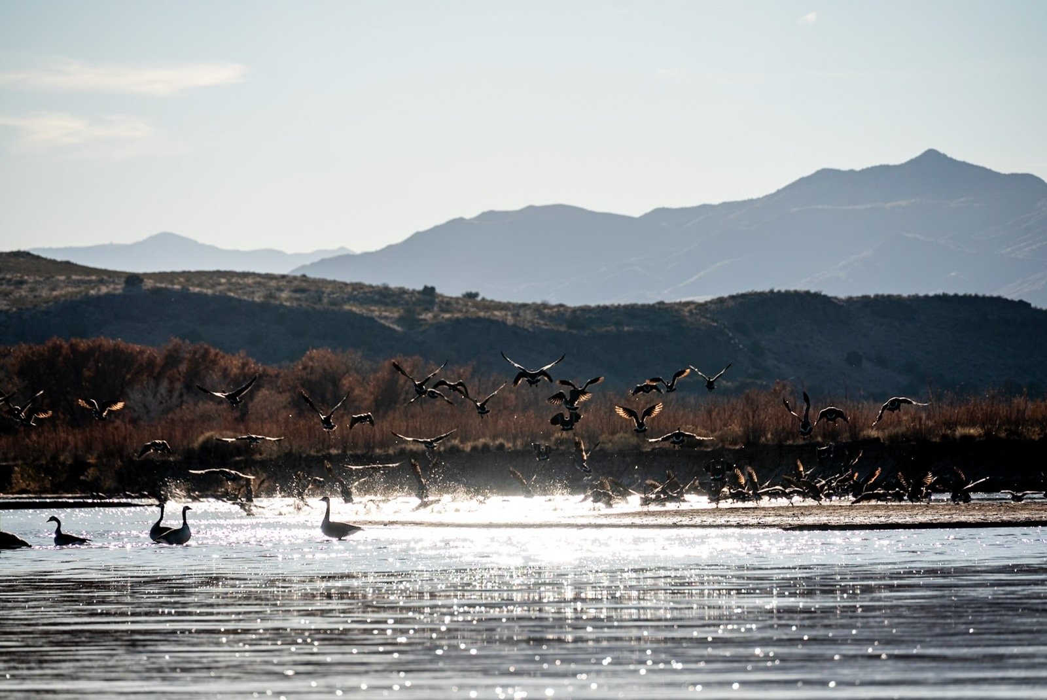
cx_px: 524
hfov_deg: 10.3
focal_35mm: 200
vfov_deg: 6.9
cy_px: 350
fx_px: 5822
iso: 125
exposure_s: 1/1250
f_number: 6.3
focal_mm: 200
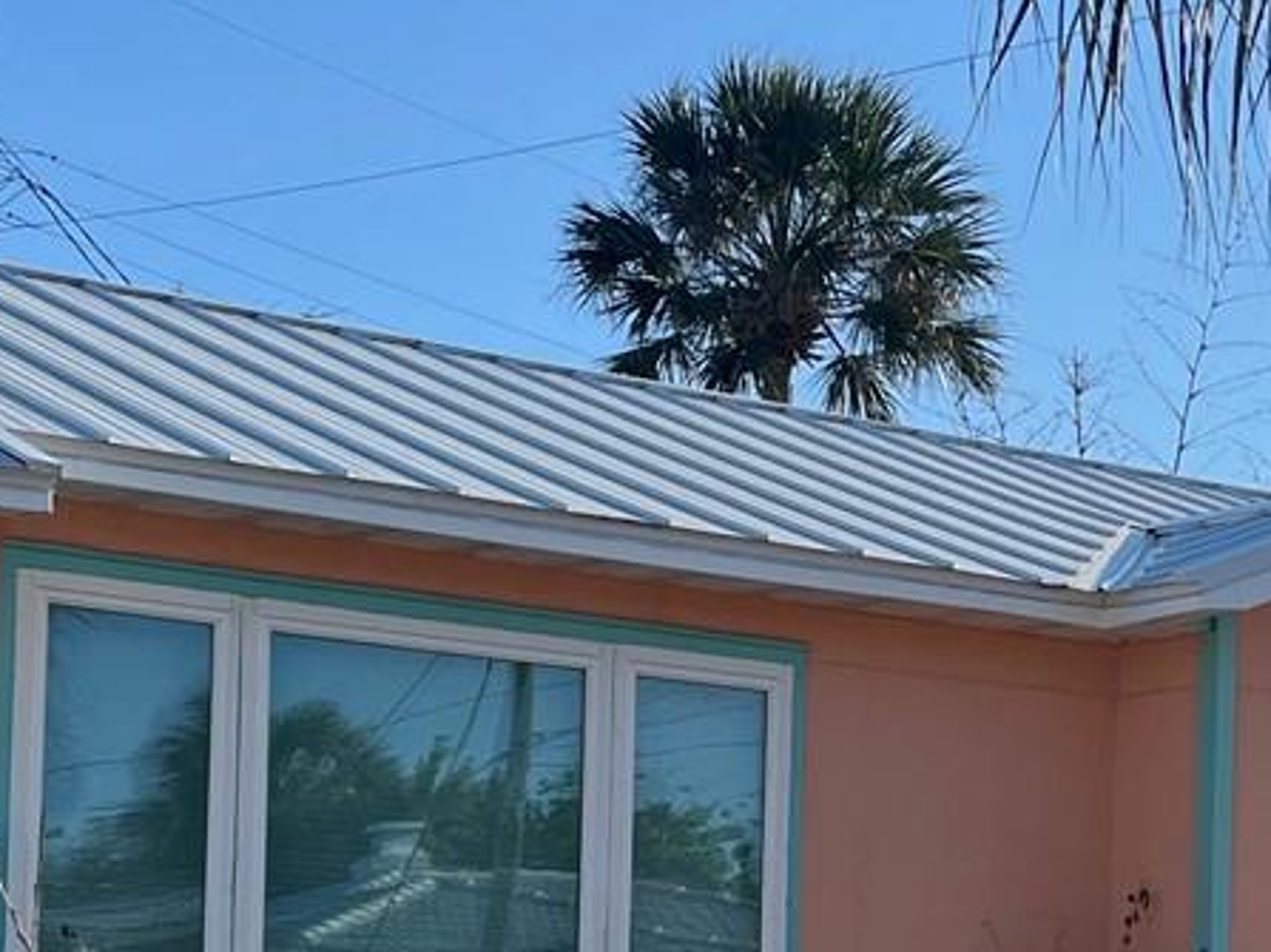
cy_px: 952
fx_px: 3414
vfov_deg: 15.6
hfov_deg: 21.0
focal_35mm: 93
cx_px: 913
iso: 50
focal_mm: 5.1
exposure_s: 1/2755
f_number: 1.6
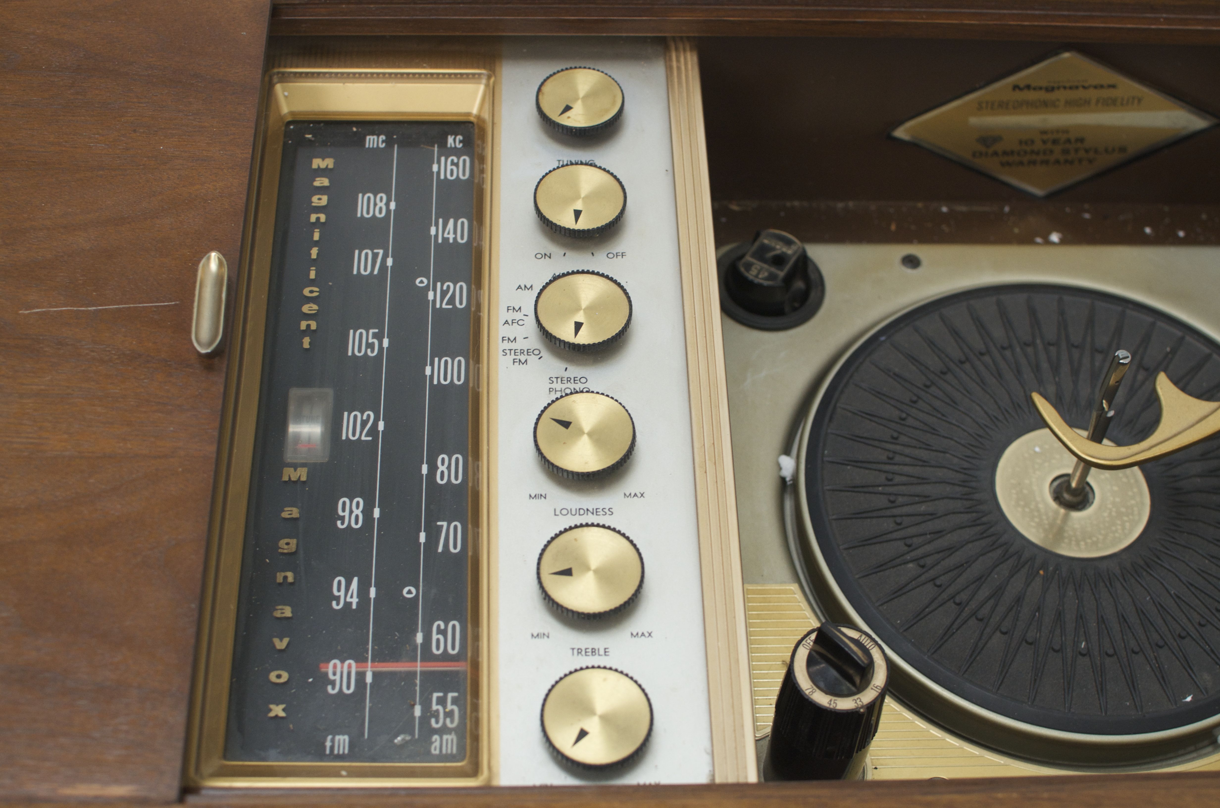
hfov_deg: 37.9
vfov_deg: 25.6
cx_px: 610
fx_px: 1775
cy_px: 404
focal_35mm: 52
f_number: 4
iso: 1000
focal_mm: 35
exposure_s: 1/125
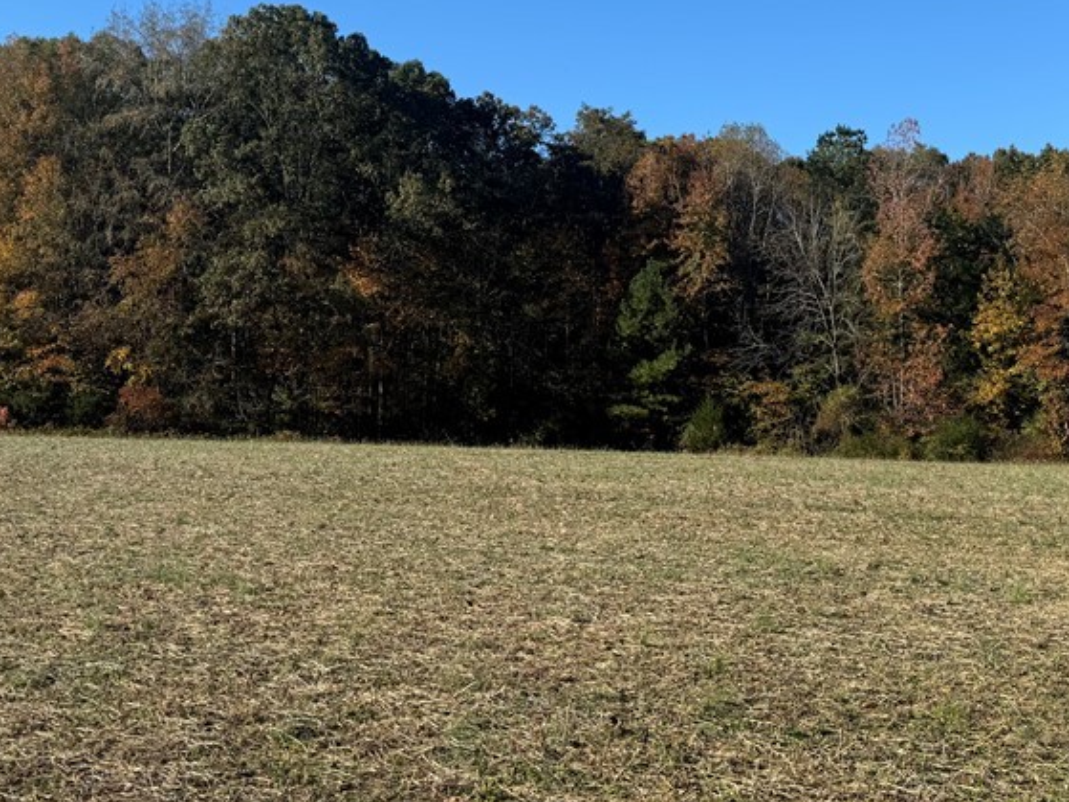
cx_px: 564
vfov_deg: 32.8
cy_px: 318
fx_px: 1359
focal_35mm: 44
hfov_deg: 42.9
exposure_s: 1/2833
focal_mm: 6.76
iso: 80
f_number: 1.78
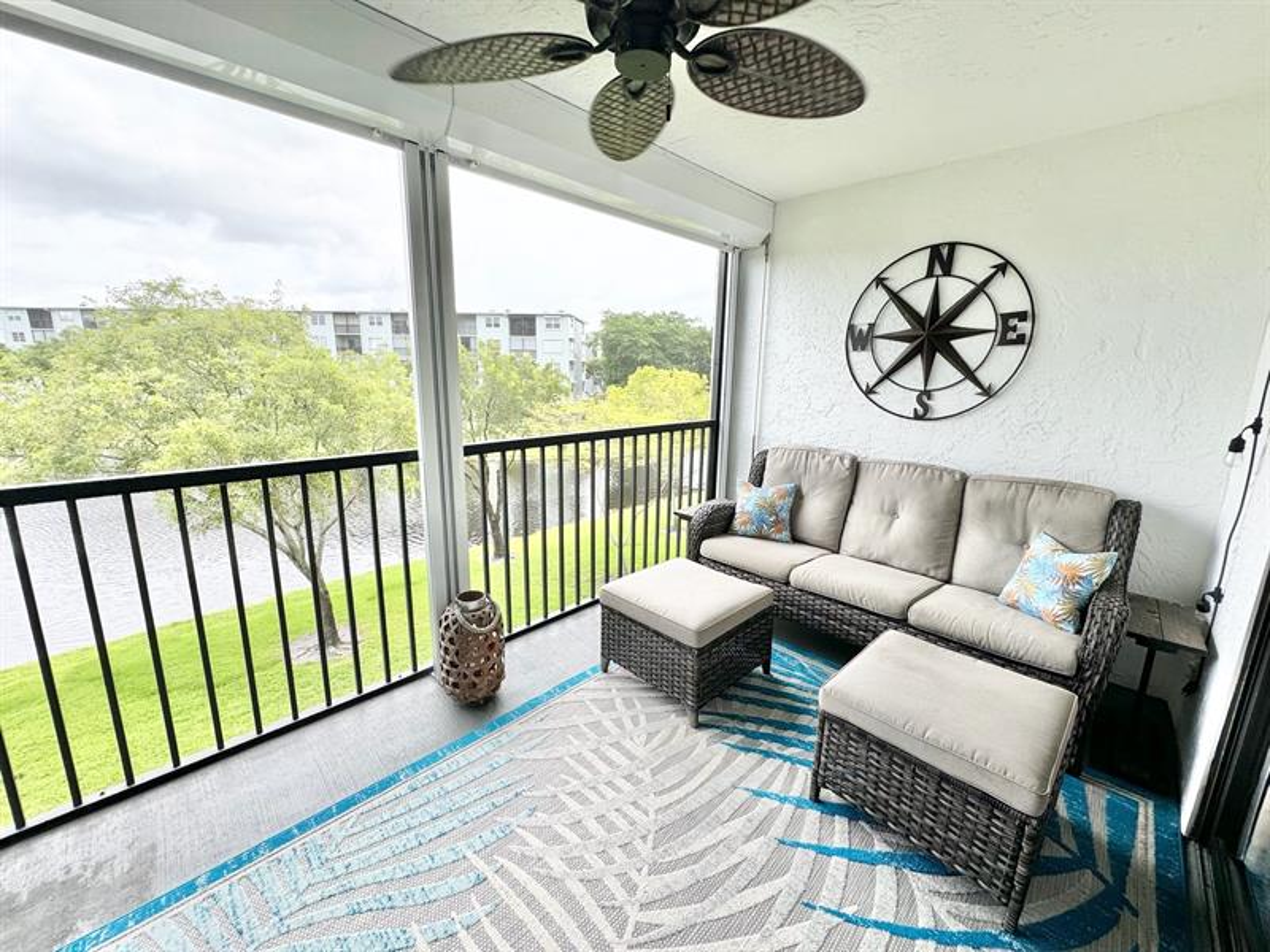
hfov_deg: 102.1
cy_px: 476
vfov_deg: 85.7
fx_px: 514
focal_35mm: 14
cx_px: 635
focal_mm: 2.22
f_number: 2.2
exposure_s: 1/226
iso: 40
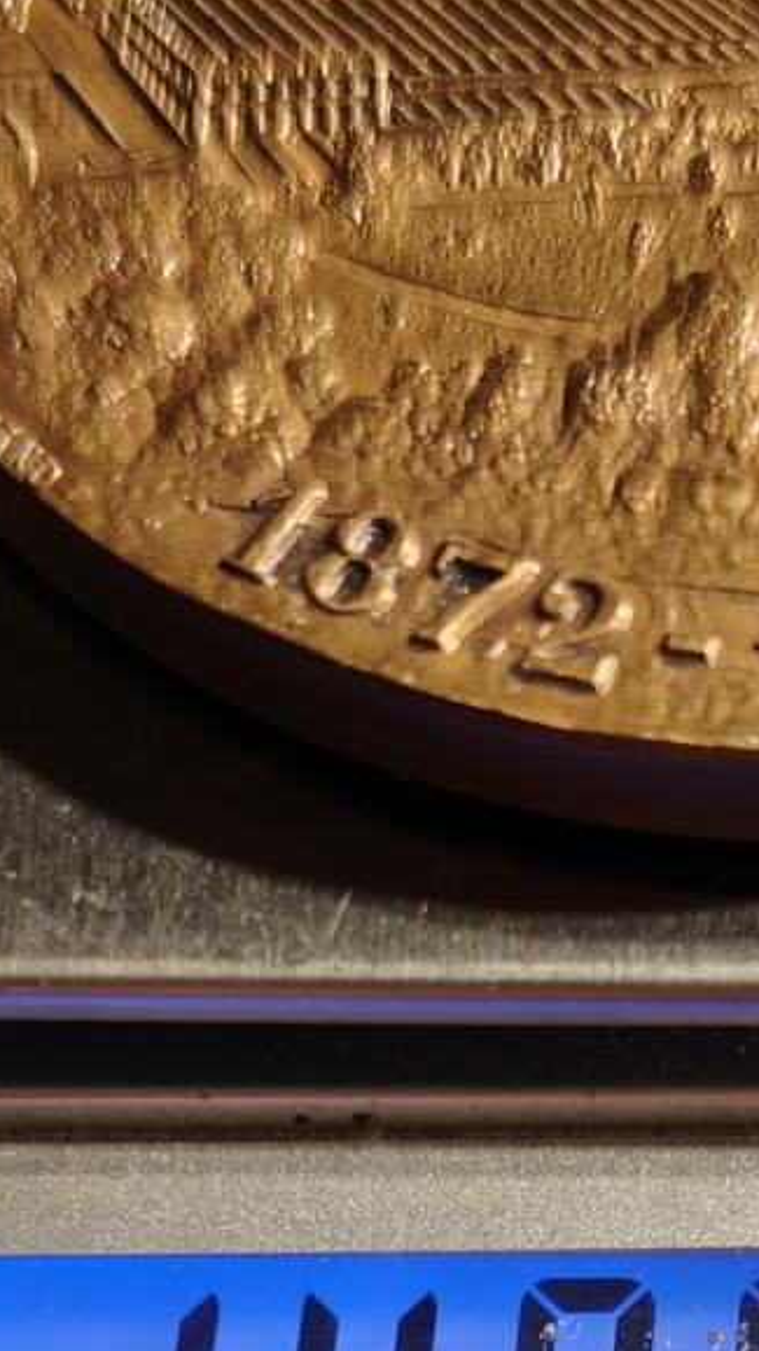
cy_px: 1314
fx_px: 2792
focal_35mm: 78
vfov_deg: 25.9
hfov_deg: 15.4
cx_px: 546
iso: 200
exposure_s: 1/200
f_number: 1.6
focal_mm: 6.06
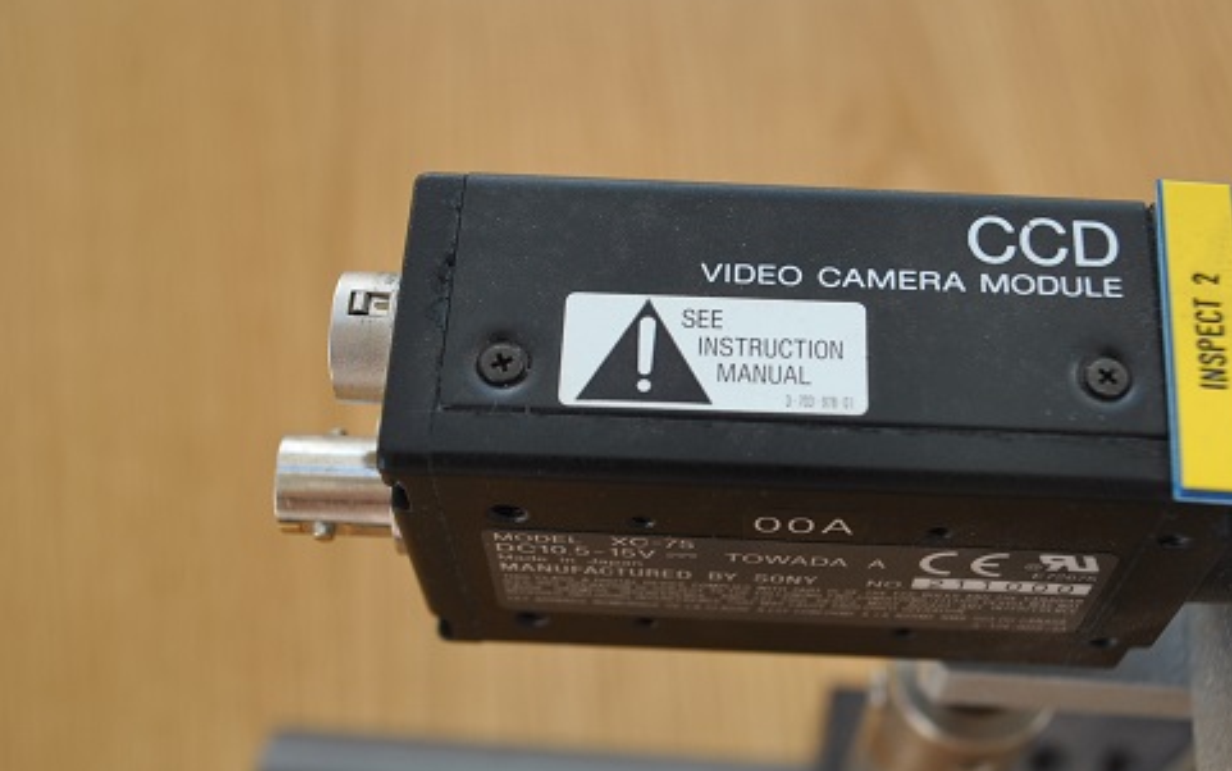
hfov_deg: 37.7
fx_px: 1801
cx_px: 698
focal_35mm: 54
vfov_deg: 24.2
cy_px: 401
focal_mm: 29
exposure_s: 1/125
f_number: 5.6
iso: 125
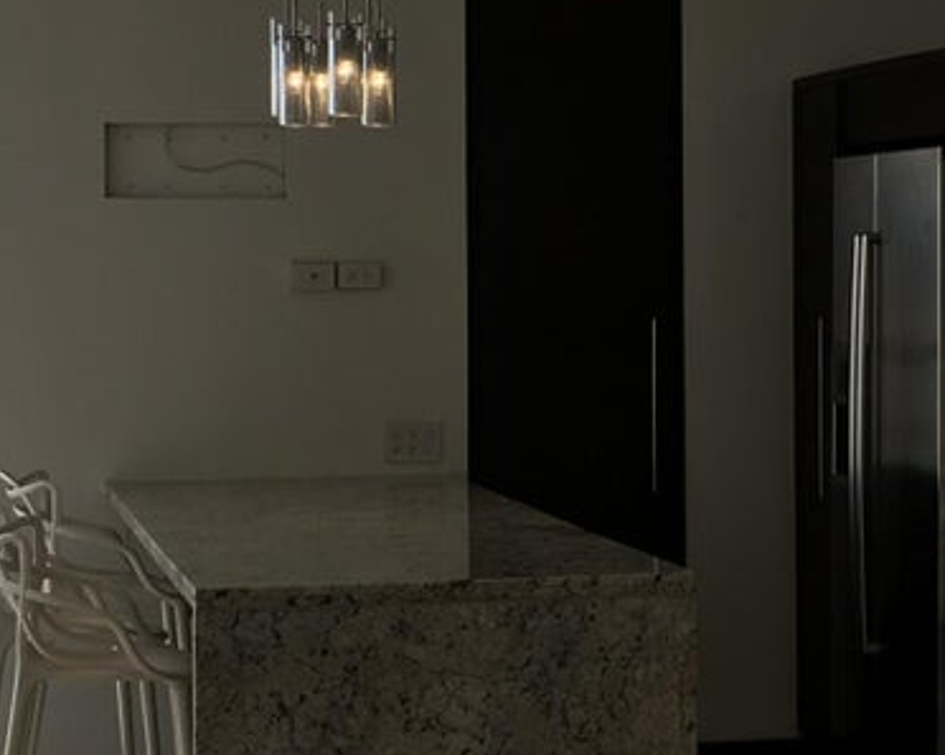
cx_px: 692
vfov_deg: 14.8
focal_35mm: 104
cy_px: 328
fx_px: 2906
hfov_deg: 18.4
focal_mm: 4.15
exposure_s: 1/368
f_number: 2.2
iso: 25
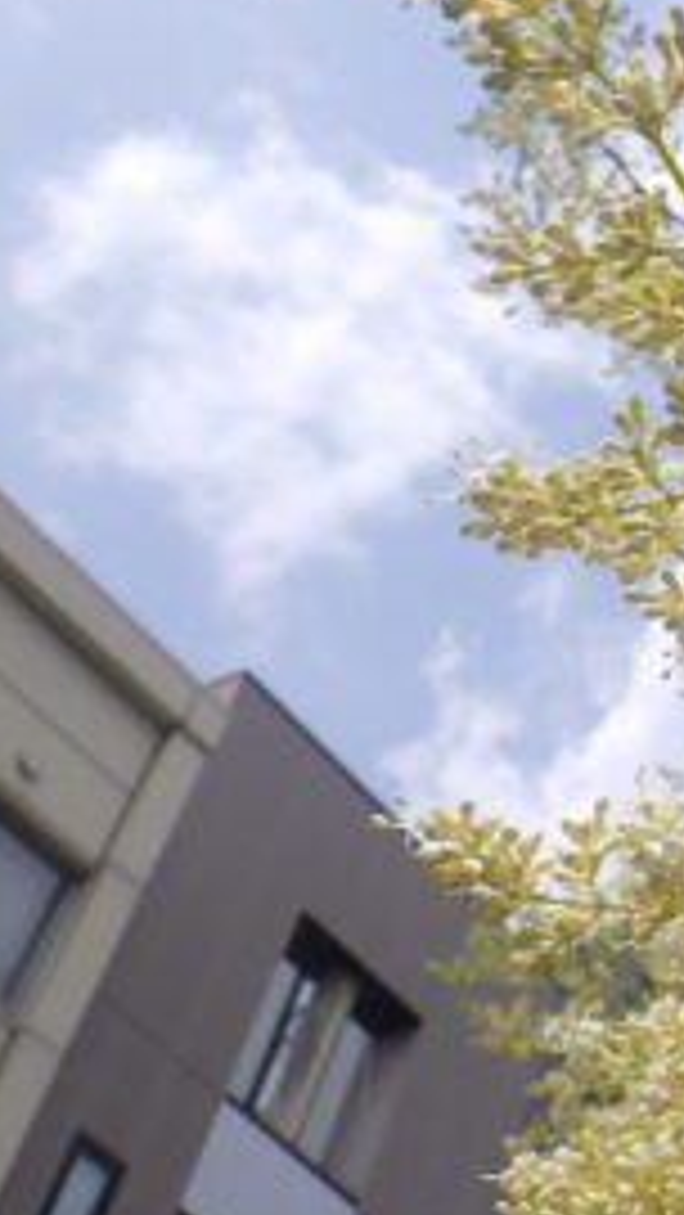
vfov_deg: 27.2
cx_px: 1267
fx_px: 2513
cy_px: 605
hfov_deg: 13.7
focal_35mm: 78
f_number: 4.6
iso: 125
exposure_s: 1/1500
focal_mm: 6.1
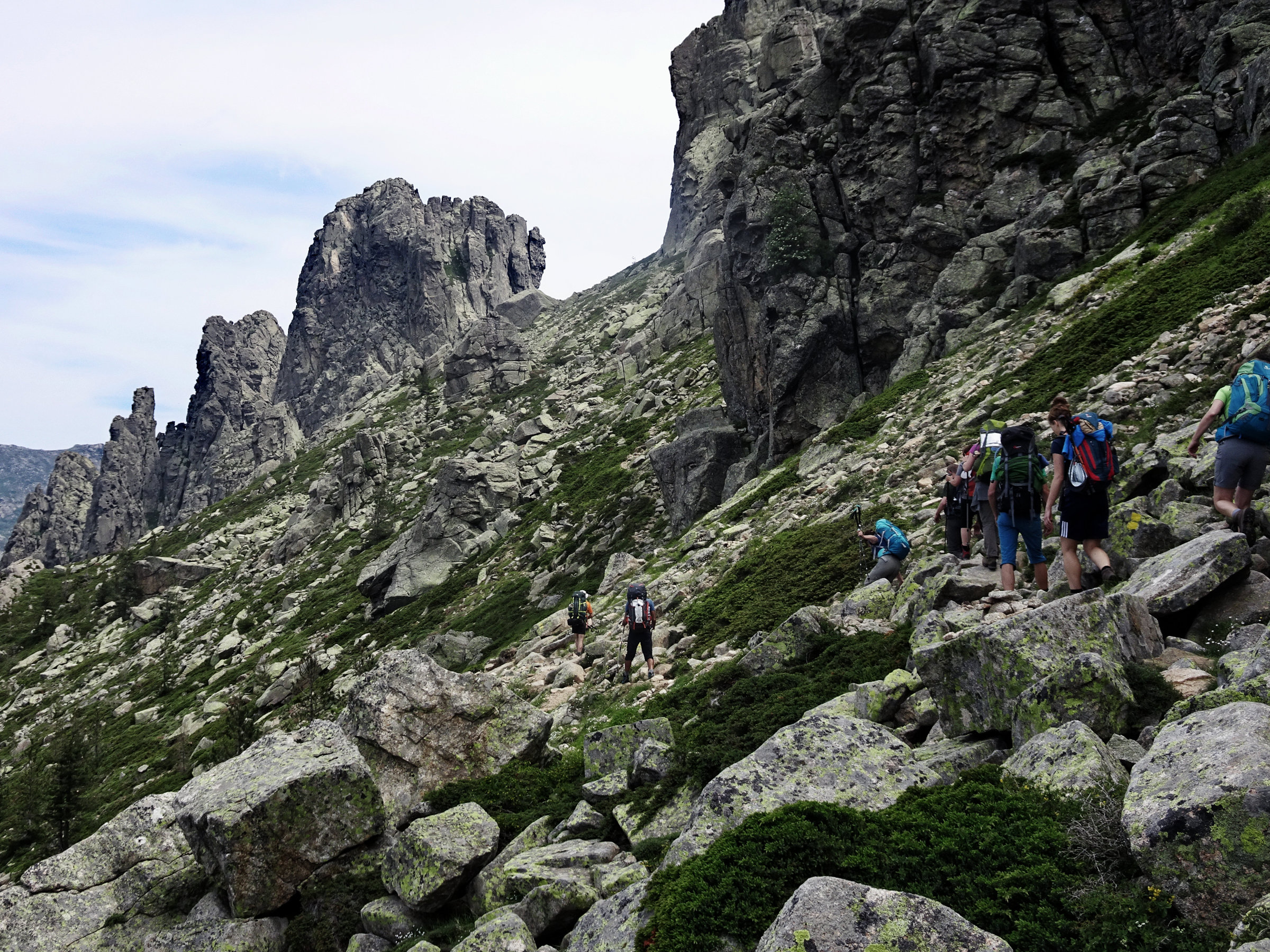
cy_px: 476
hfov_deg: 43.9
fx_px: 1578
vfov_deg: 33.6
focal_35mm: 43
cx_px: 635
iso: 80
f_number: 4.5
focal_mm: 7.3
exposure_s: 1/500
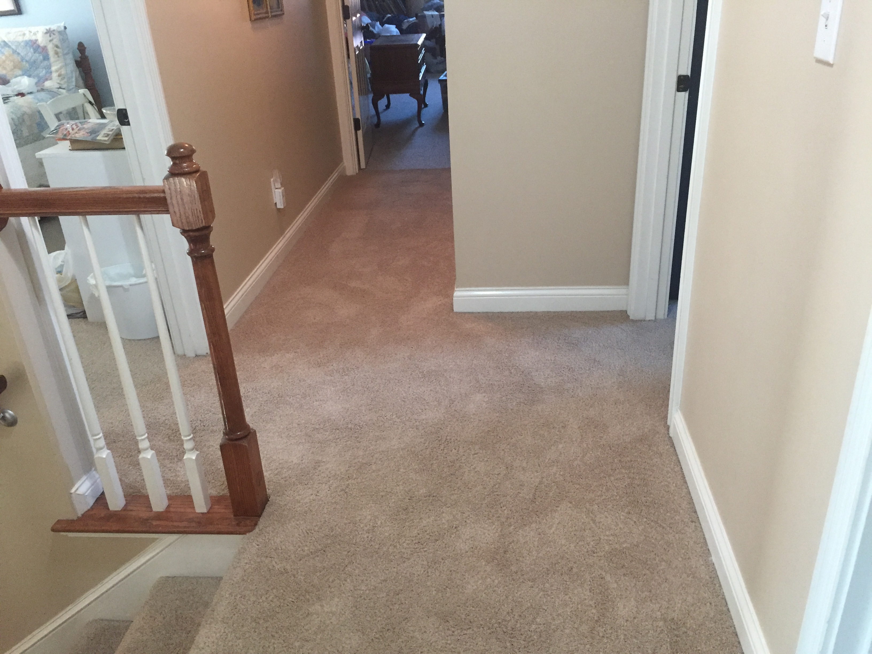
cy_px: 327
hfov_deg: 61.7
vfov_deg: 48.2
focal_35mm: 29
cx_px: 436
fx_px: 731
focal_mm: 4.15
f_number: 2.2
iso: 200
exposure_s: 1/30
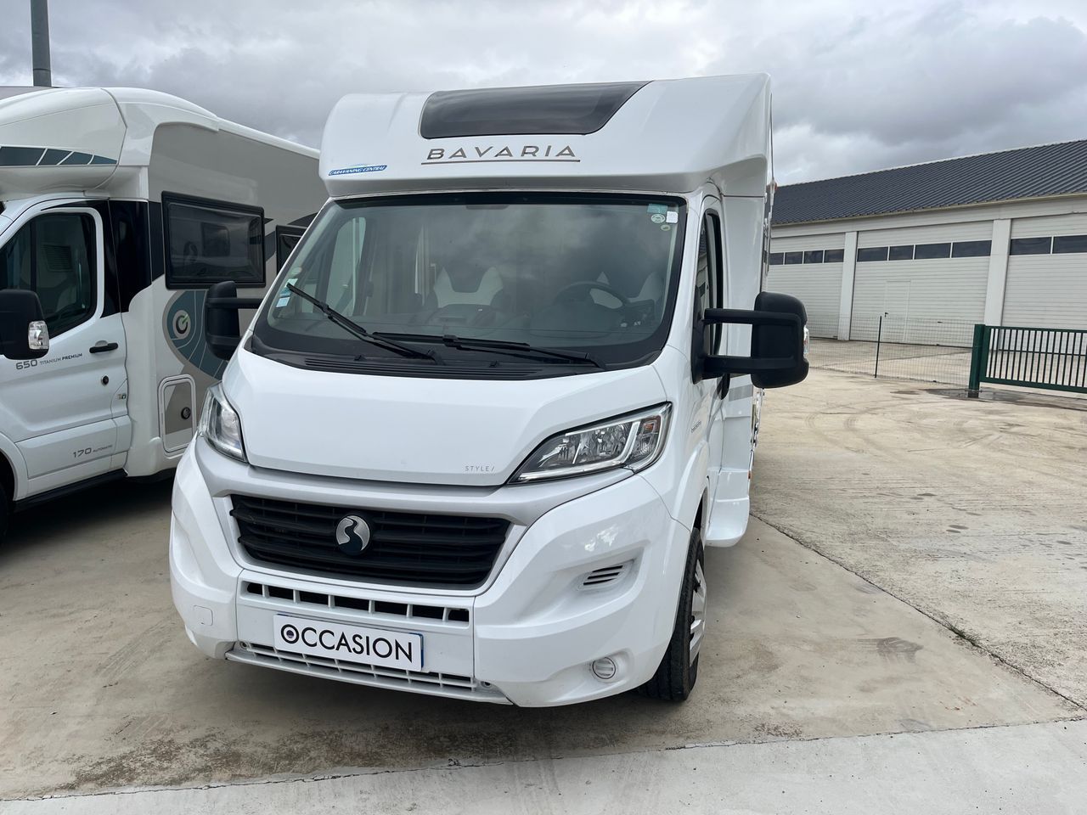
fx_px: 816
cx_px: 544
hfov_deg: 67.3
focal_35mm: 26
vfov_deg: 53.1
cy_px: 408
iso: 50
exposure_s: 1/1355
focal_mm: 5.1
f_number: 1.6
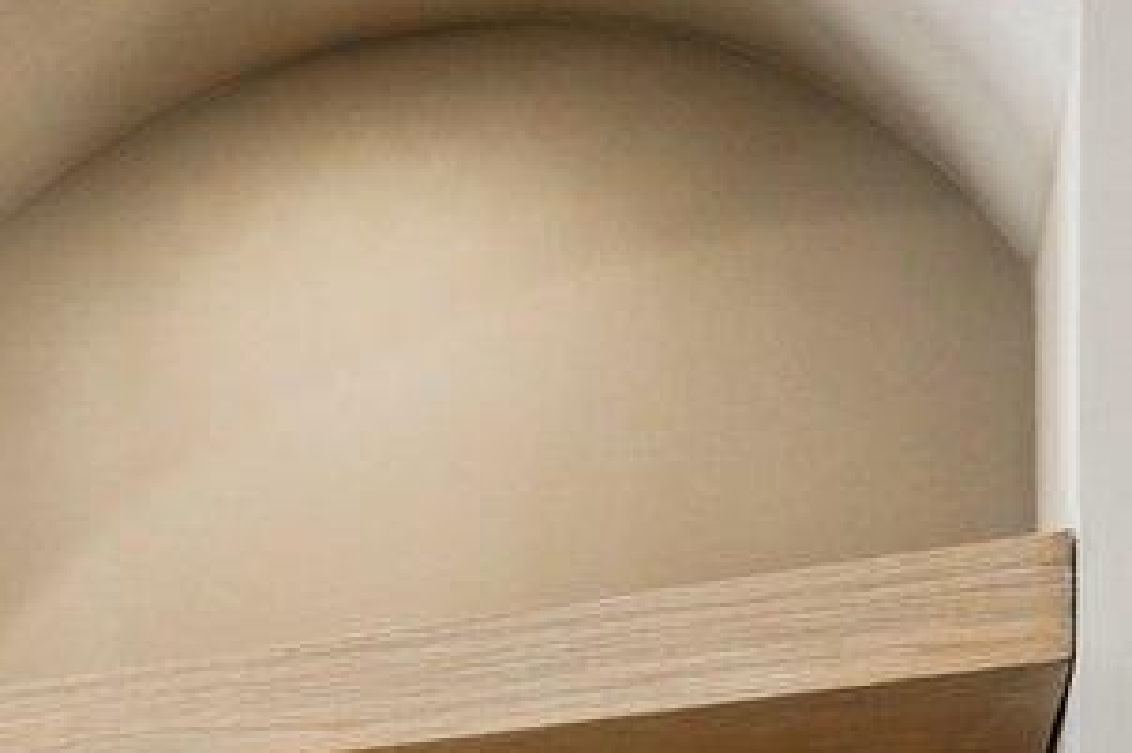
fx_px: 2985
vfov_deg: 12.3
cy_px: 1609
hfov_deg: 15.8
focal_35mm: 95
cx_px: -1259
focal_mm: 14
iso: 400
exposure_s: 1/40
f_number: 7.1
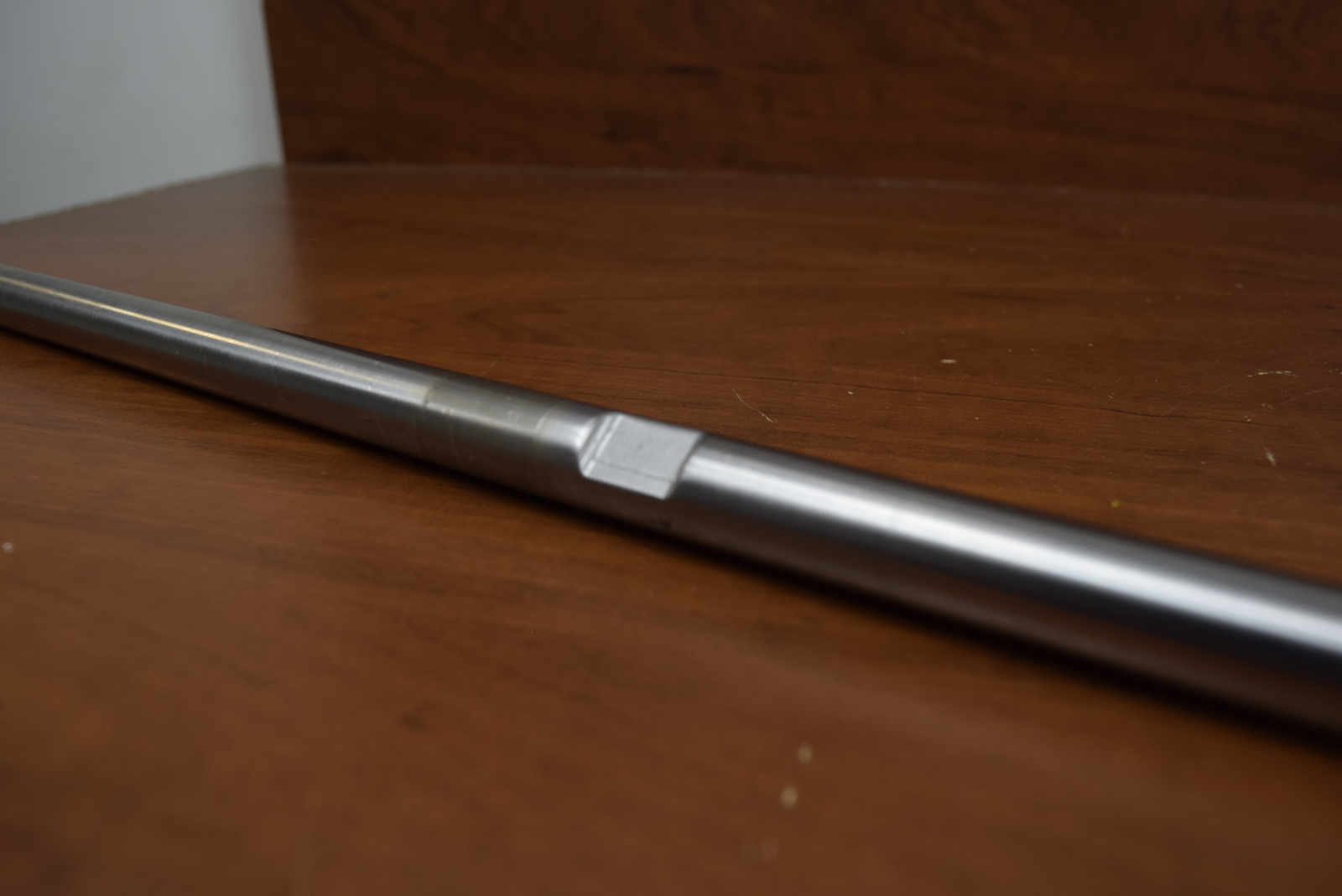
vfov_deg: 48.0
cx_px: 671
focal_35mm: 27
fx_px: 1007
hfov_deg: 67.3
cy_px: 448
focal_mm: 18
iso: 360
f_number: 8
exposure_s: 1/250
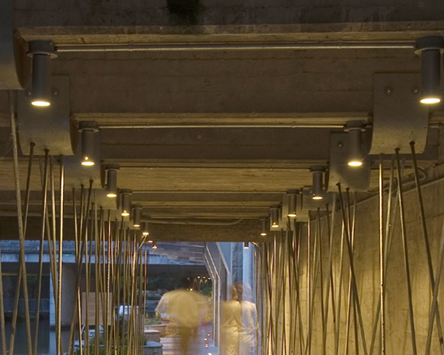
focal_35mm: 89
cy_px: 332
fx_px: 1169
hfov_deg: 21.4
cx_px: 144
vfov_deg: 17.0
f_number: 8
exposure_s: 5
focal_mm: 24
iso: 100
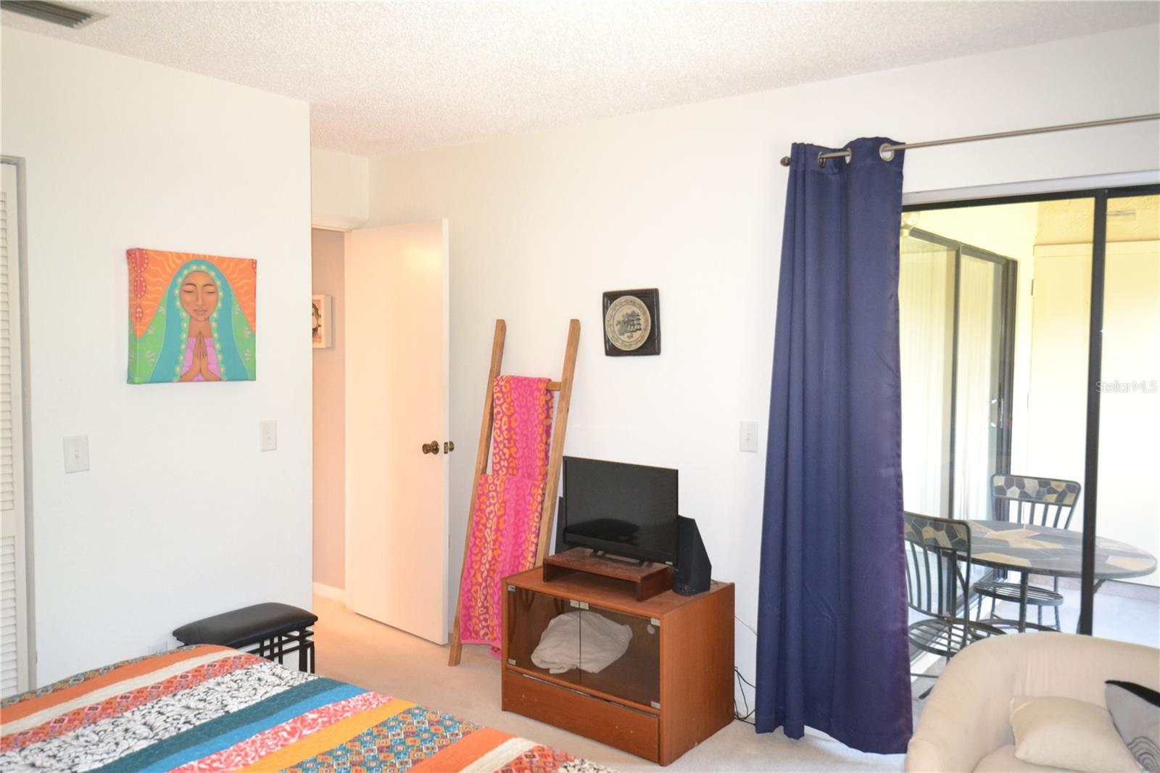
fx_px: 870
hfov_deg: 67.4
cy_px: 386
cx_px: 580
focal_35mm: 27
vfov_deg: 47.9
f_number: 4.5
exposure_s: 1/60
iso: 2000
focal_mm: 18
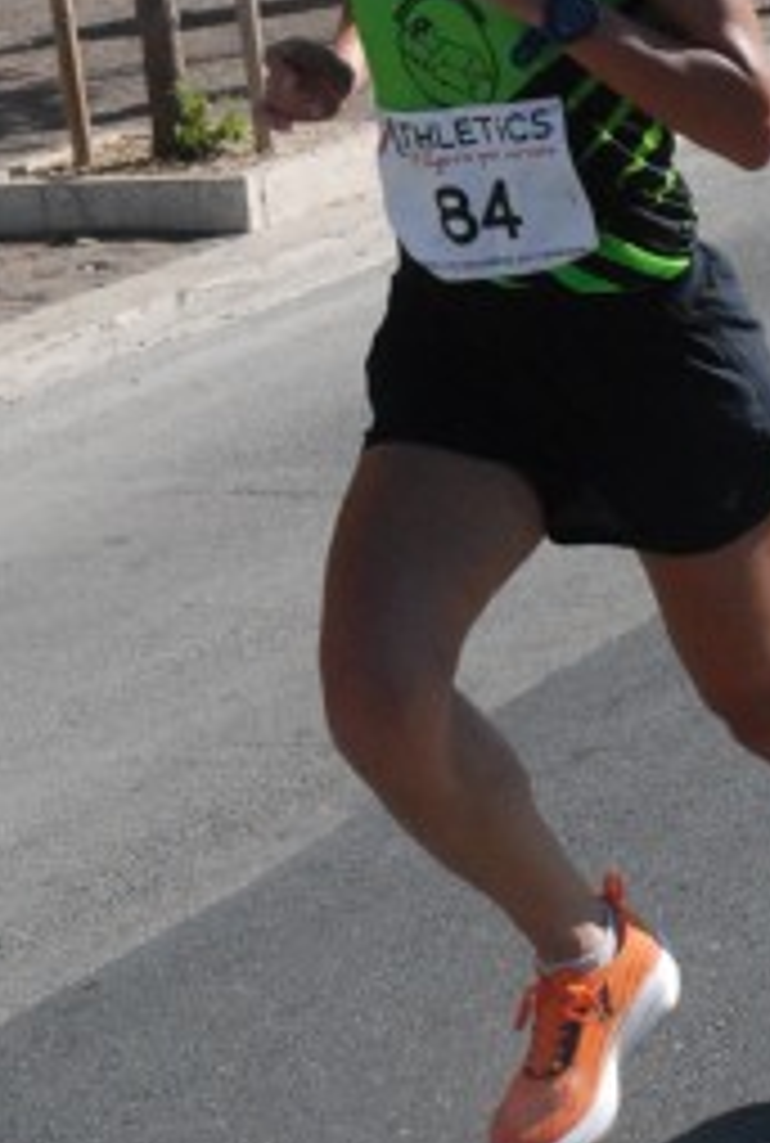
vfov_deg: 12.0
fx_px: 5417
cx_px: 435
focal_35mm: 170
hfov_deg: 8.1
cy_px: 292
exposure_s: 1/2000
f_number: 7.1
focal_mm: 48
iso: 1000
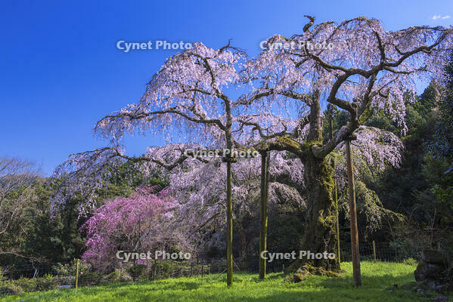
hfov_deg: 58.7
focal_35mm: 32
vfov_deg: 41.2
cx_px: 226
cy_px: 151
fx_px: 403
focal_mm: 32
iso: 200
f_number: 8
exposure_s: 1/160
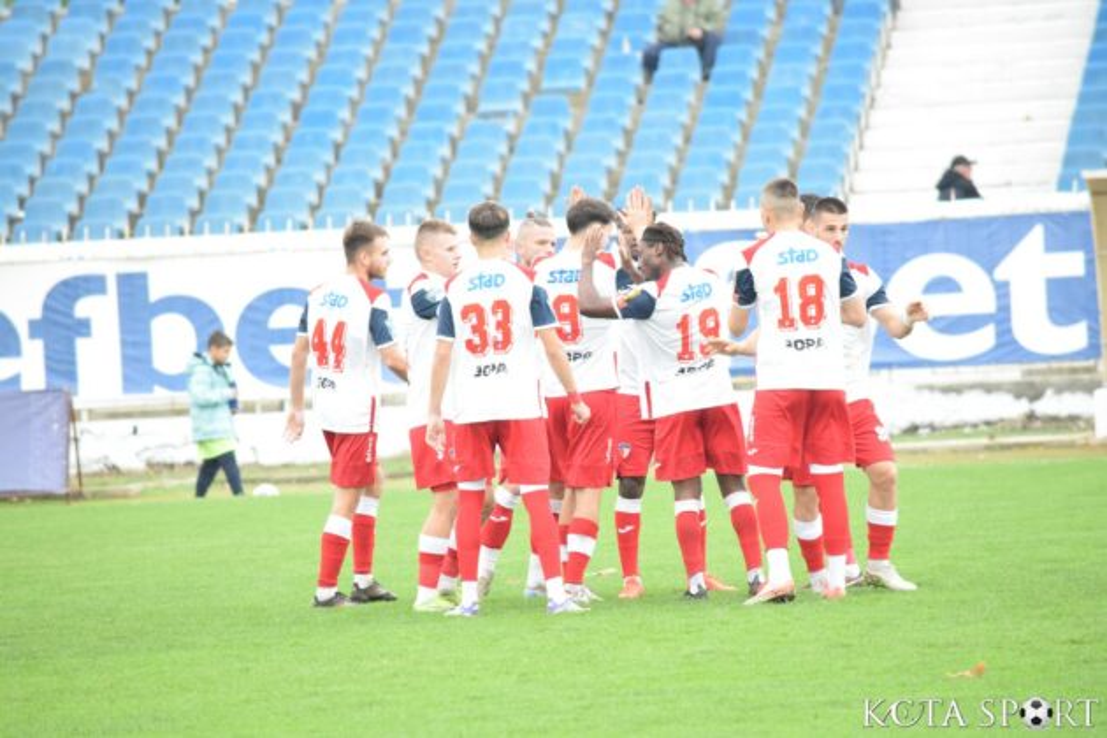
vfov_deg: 4.2
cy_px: 369
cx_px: 554
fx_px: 10147
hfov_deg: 6.2
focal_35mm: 330
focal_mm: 220
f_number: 5.3
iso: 3200
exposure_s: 1/800
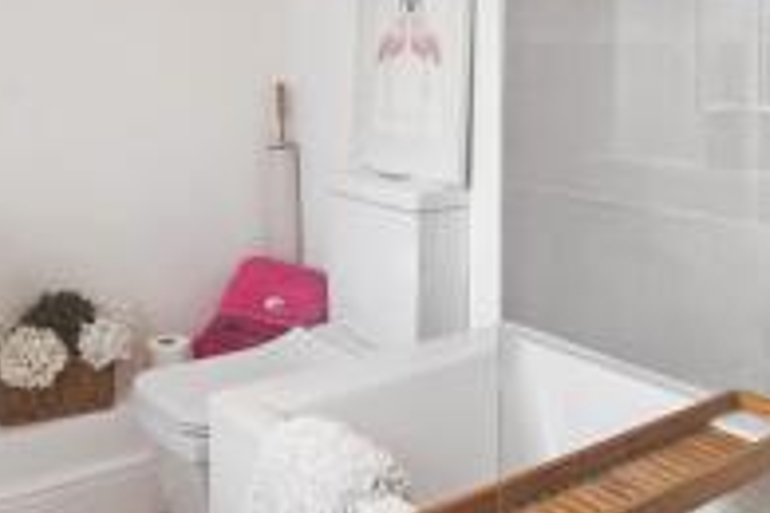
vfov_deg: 33.6
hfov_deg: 49.5
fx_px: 834
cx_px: 403
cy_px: 132
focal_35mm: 39
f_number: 7.1
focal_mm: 16
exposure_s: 1/60
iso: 320
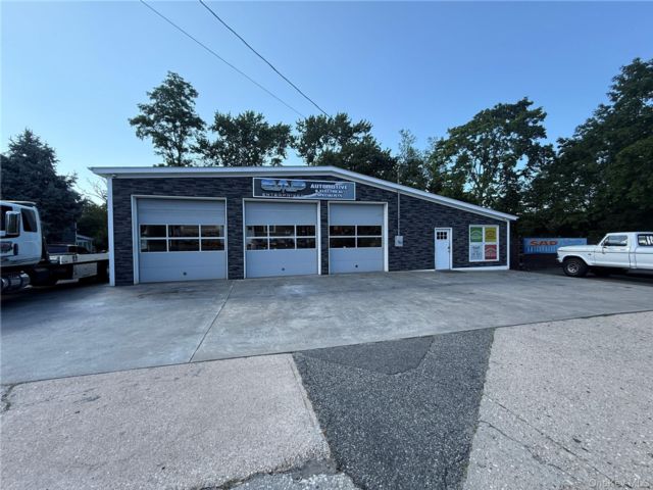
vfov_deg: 85.7
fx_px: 264
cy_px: 245
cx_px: 326
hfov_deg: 102.1
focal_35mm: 14
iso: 64
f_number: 2.2
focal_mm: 2.22
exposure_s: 1/564
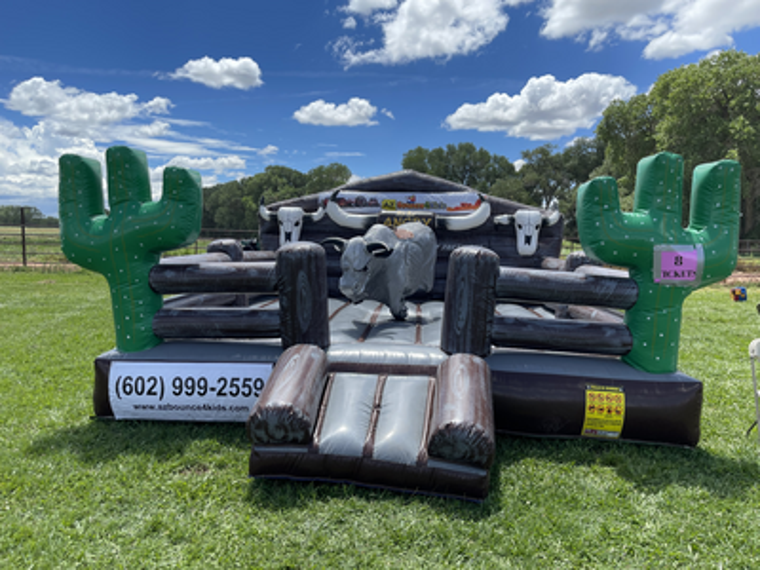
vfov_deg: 53.1
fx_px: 571
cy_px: 285
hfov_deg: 67.3
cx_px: 380
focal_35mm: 26
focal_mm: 5.1
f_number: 1.6
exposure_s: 1/2165
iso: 32
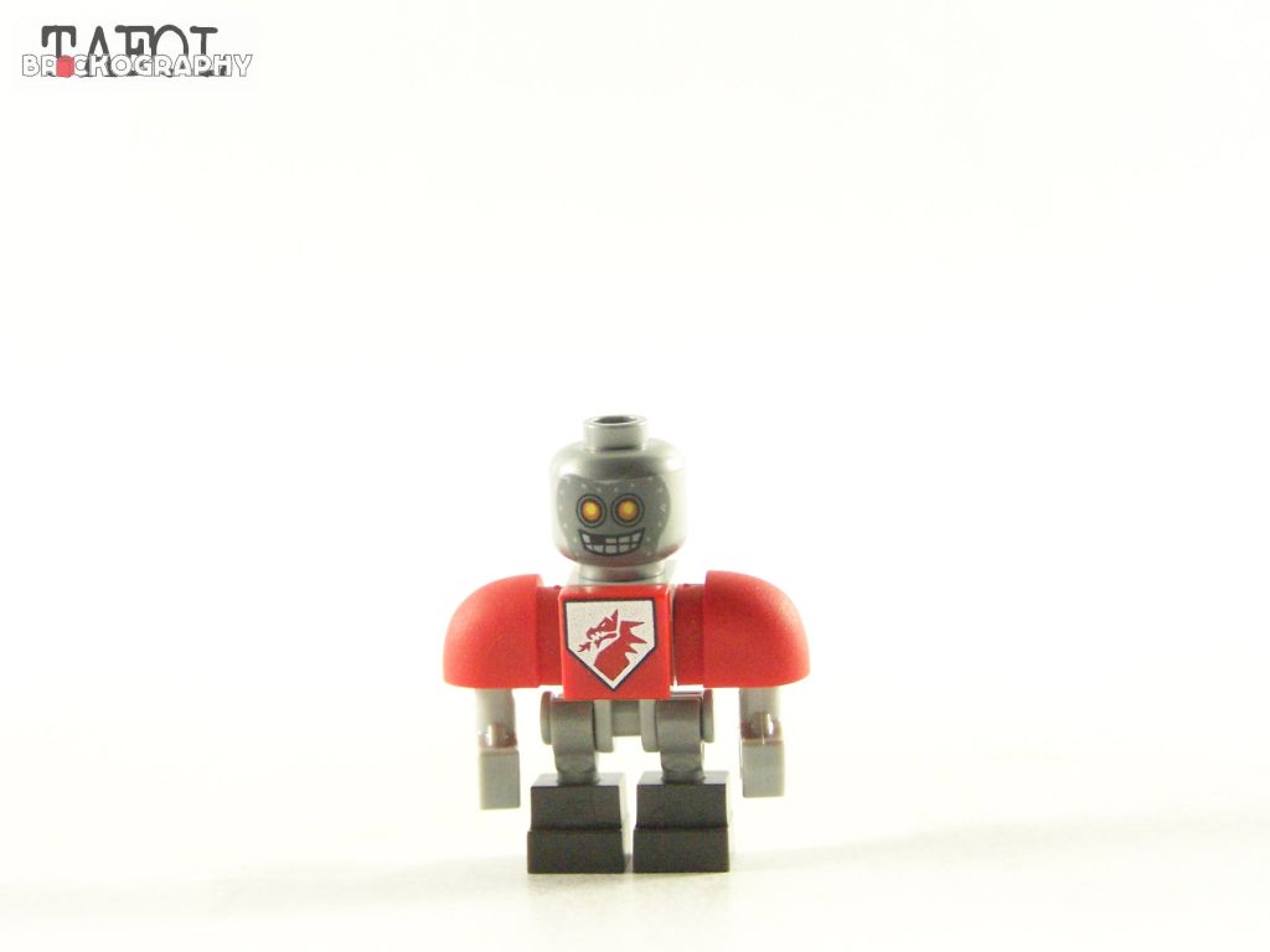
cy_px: 476
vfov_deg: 21.9
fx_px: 2458
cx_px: 635
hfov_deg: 29.0
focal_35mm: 67
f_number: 3.2
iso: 400
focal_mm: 11.1
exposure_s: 1/60
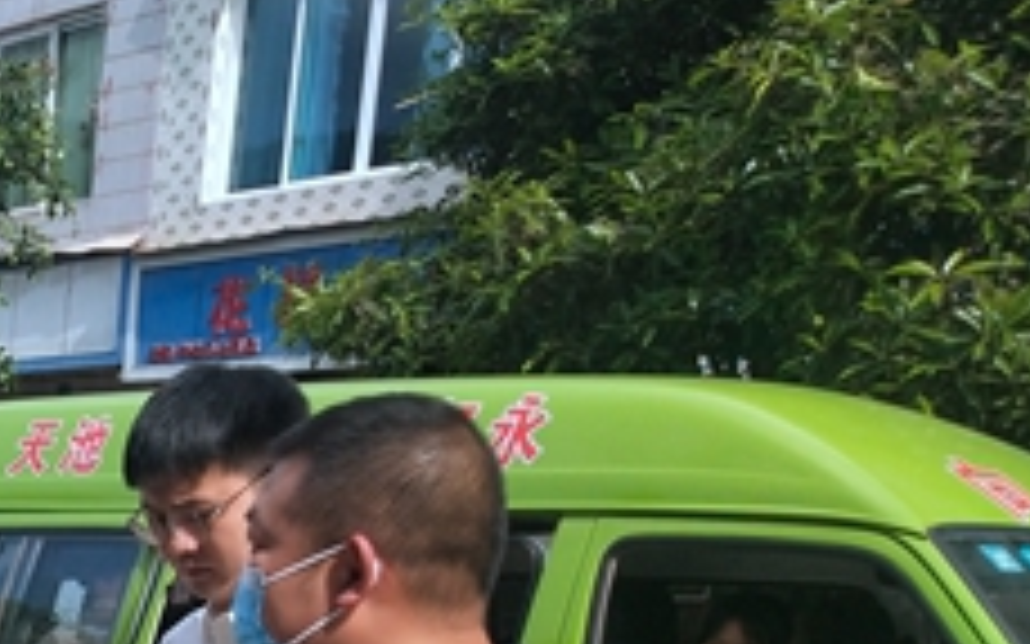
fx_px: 2498
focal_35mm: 89
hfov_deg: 20.7
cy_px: 914
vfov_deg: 13.9
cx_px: -391
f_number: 1.8
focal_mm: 3.95
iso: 60
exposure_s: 1/1718
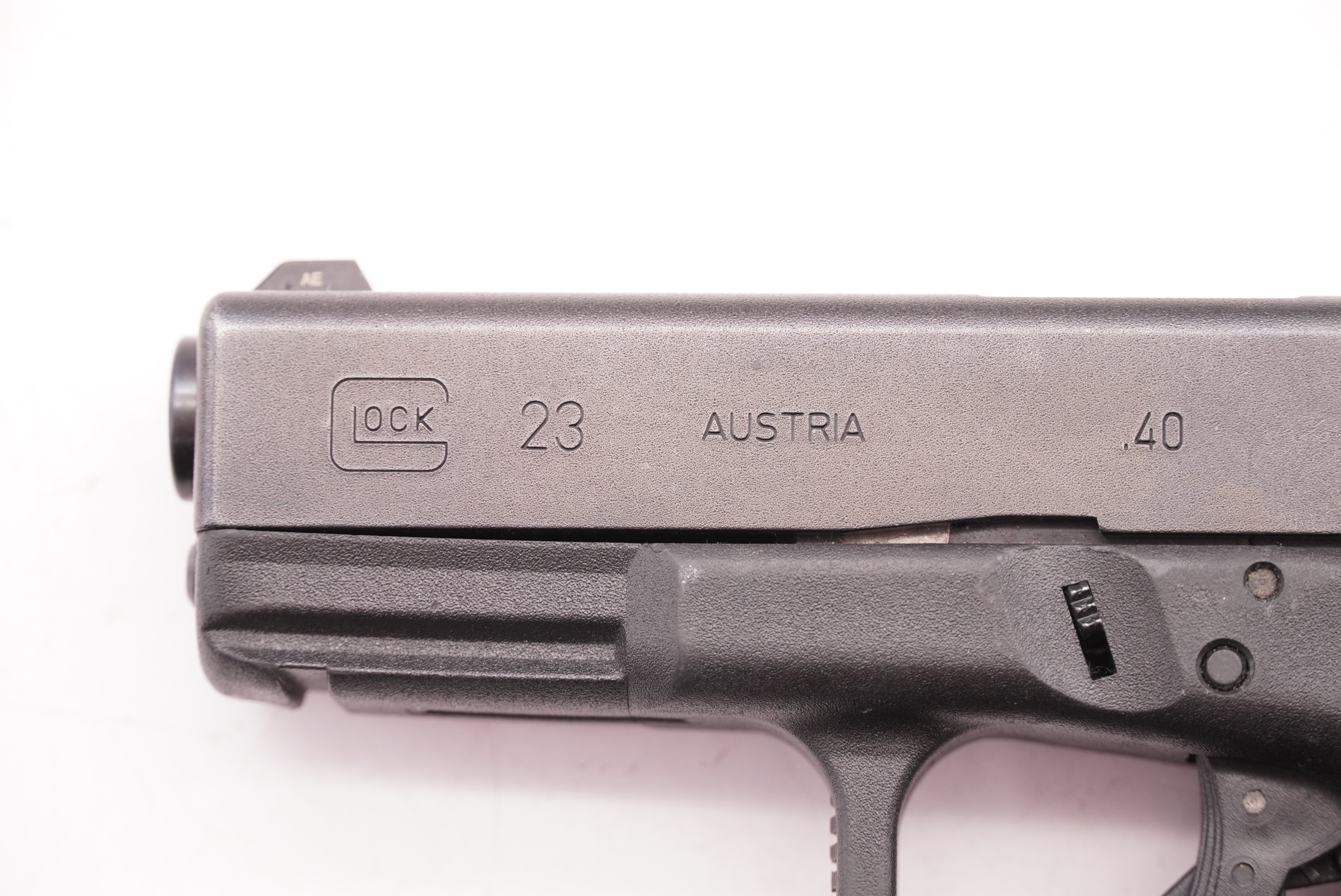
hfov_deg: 15.5
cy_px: 448
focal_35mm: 132
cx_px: 670
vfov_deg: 10.4
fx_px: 4919
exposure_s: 1/125
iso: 1000
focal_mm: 88
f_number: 5.6
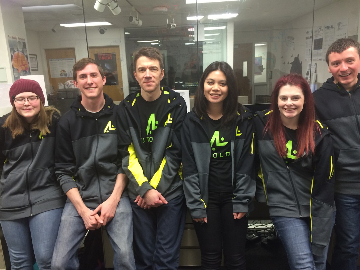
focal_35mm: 30
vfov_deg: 46.8
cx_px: 177
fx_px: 312
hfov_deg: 60.0
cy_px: 139
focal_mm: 4.15
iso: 100
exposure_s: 1/30
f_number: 2.2
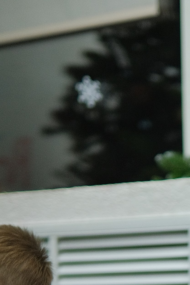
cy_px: 361
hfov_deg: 8.2
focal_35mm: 164
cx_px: 268
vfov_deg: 12.2
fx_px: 1299
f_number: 1.4
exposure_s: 1/125
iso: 640
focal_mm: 33
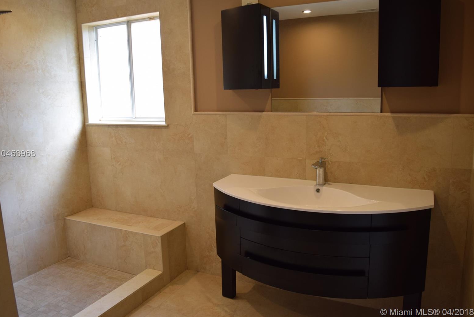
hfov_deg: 65.4
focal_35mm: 28
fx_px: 369
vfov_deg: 46.5
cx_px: 234
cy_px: 154
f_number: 5
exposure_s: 1/100
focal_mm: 18
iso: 400
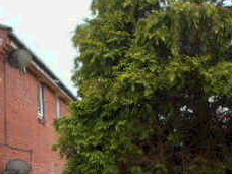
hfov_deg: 23.4
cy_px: 151
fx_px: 536
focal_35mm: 80
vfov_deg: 18.2
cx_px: 1
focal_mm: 4.6
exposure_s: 1/100
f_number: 3.2
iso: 80
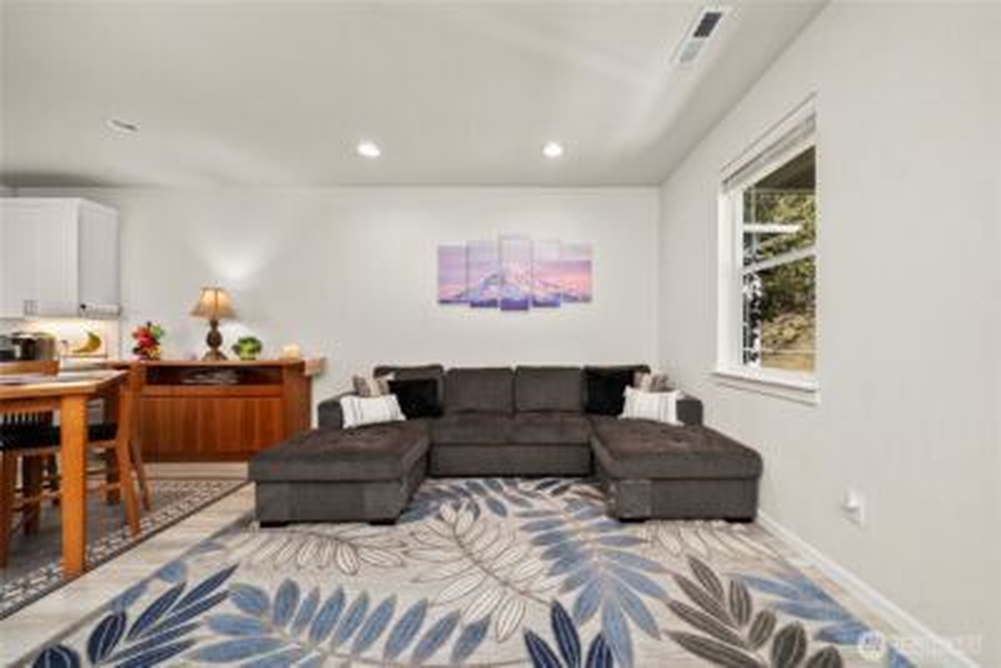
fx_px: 334
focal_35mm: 12
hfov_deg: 112.6
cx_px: 500
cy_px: 334
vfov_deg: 90.1
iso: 1000
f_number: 6.7
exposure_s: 1/10
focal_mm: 12
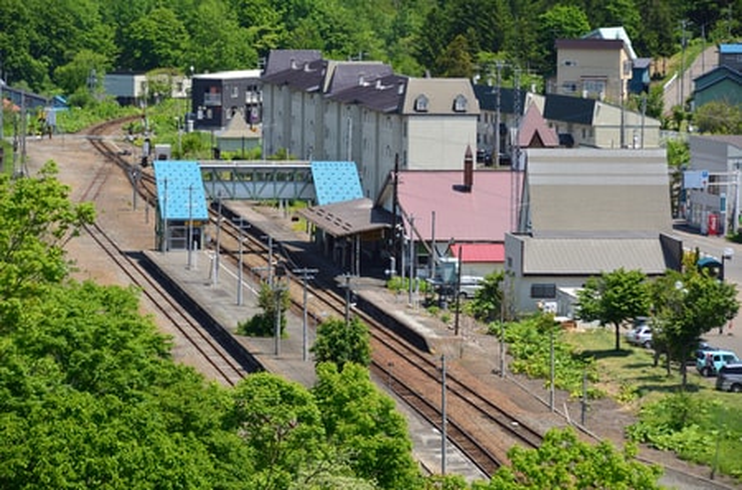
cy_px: 245
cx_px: 371
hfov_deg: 10.2
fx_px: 4161
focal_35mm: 202
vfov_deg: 6.7
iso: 160
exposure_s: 1/400
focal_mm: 135
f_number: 8
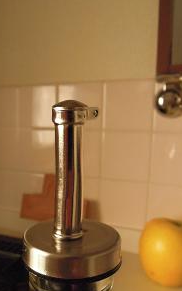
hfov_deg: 36.2
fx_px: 278
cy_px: 166
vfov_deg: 55.1
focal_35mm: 35
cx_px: 72
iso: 1600
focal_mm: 4.3
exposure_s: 1/640
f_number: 4.5
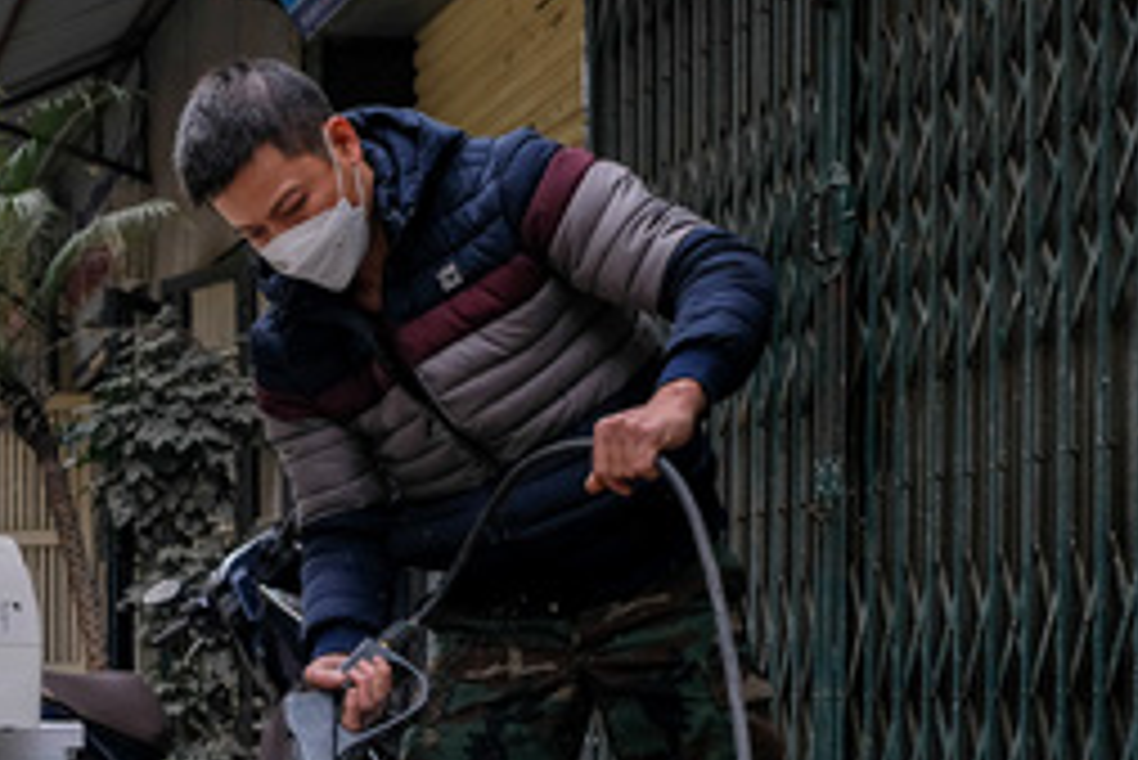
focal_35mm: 90
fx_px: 2847
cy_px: 764
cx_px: 4
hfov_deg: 21.8
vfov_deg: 14.9
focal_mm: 23
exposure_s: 1/250
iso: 500
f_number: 4
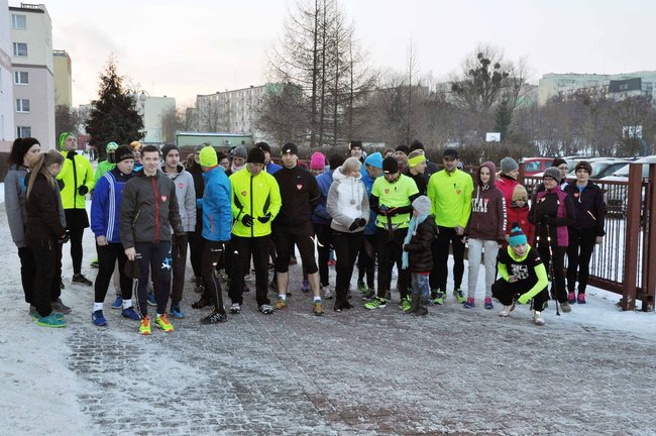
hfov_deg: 45.0
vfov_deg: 30.8
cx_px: 328
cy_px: 218
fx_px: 792
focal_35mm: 44
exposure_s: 1/200
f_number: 13
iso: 800
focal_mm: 29
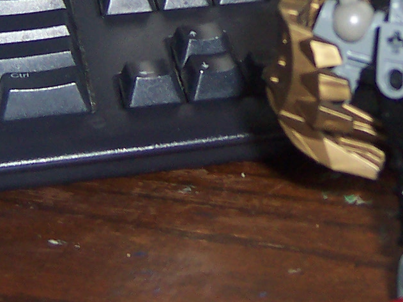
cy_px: -96
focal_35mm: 116
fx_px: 1350
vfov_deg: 12.4
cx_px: 338
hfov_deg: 16.8
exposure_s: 1/60
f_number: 2.8
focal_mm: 5.6
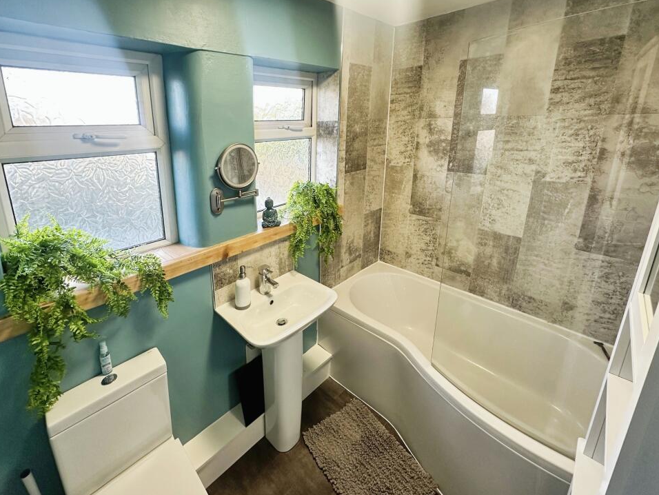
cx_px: 334
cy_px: 257
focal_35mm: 15
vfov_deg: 81.8
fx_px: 286
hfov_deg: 98.1
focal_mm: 2.22
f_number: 2.2
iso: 125
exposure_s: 1/99
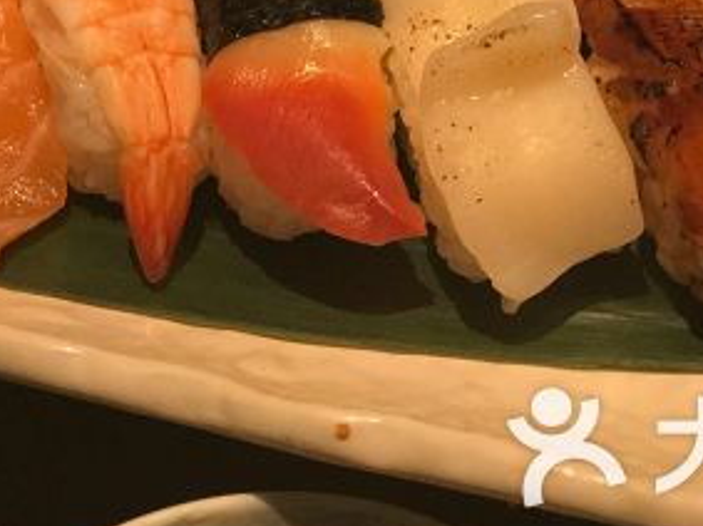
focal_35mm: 141
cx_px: 261
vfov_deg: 10.4
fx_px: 2862
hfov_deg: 14.0
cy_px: -76
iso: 200
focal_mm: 6.6
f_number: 2.8
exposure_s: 1/50
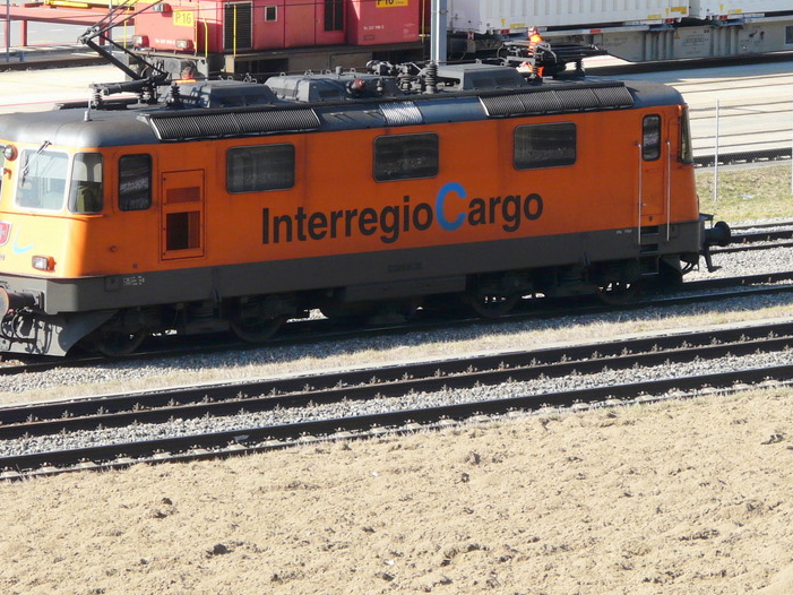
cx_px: 370
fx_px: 5591
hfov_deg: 8.1
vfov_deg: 6.1
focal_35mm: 244
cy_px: 204
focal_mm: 28.1
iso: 100
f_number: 5.6
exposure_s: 1/200
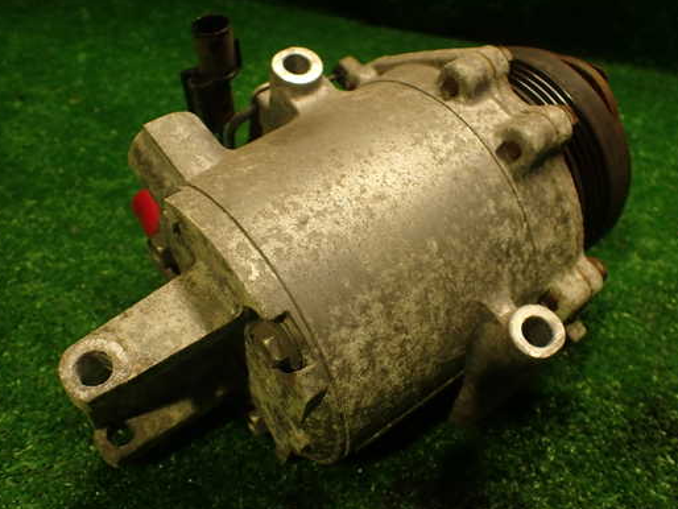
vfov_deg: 40.7
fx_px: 686
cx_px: 355
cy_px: 251
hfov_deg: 52.6
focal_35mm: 35
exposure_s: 1/30
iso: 200
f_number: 2.3
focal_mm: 5.4
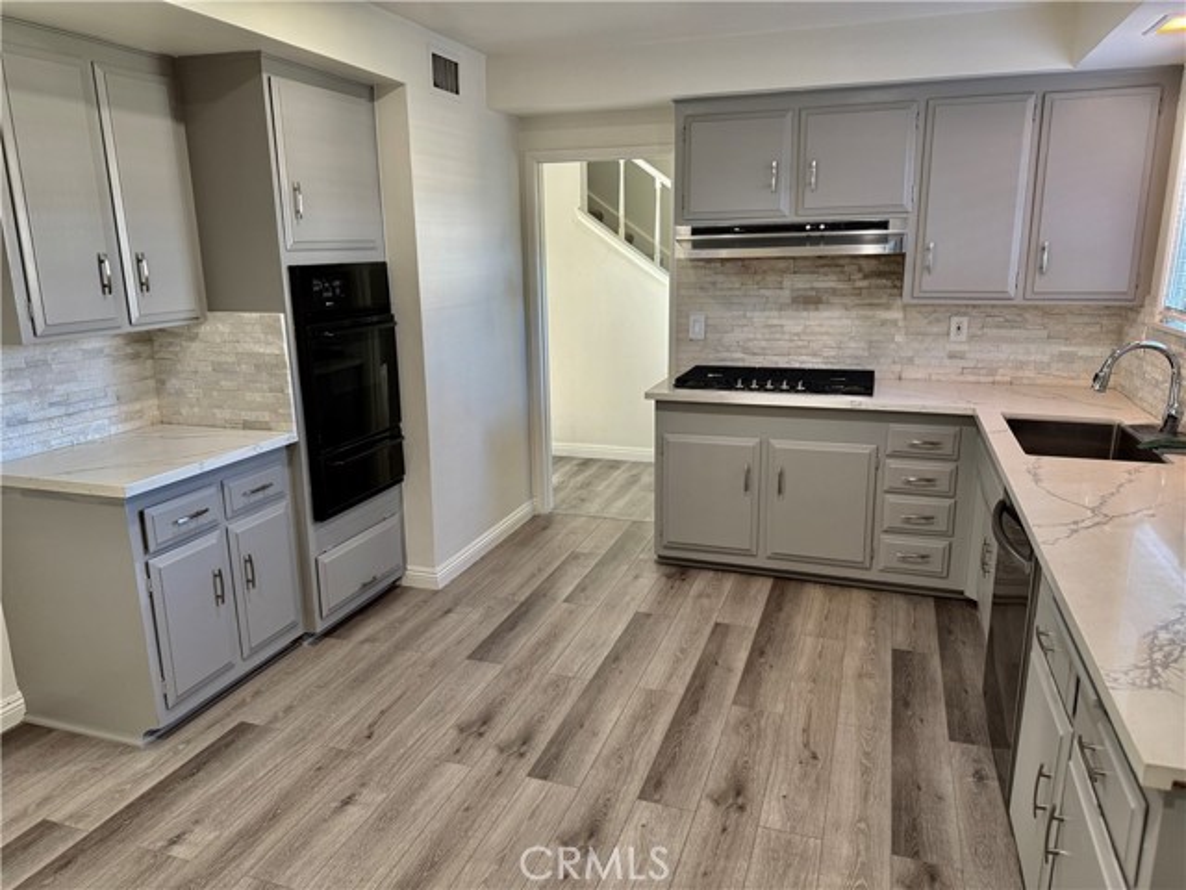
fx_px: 822
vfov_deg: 56.8
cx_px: 593
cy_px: 445
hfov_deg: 71.6
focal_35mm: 24
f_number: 1.78
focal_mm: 6.76
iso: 125
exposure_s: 1/60
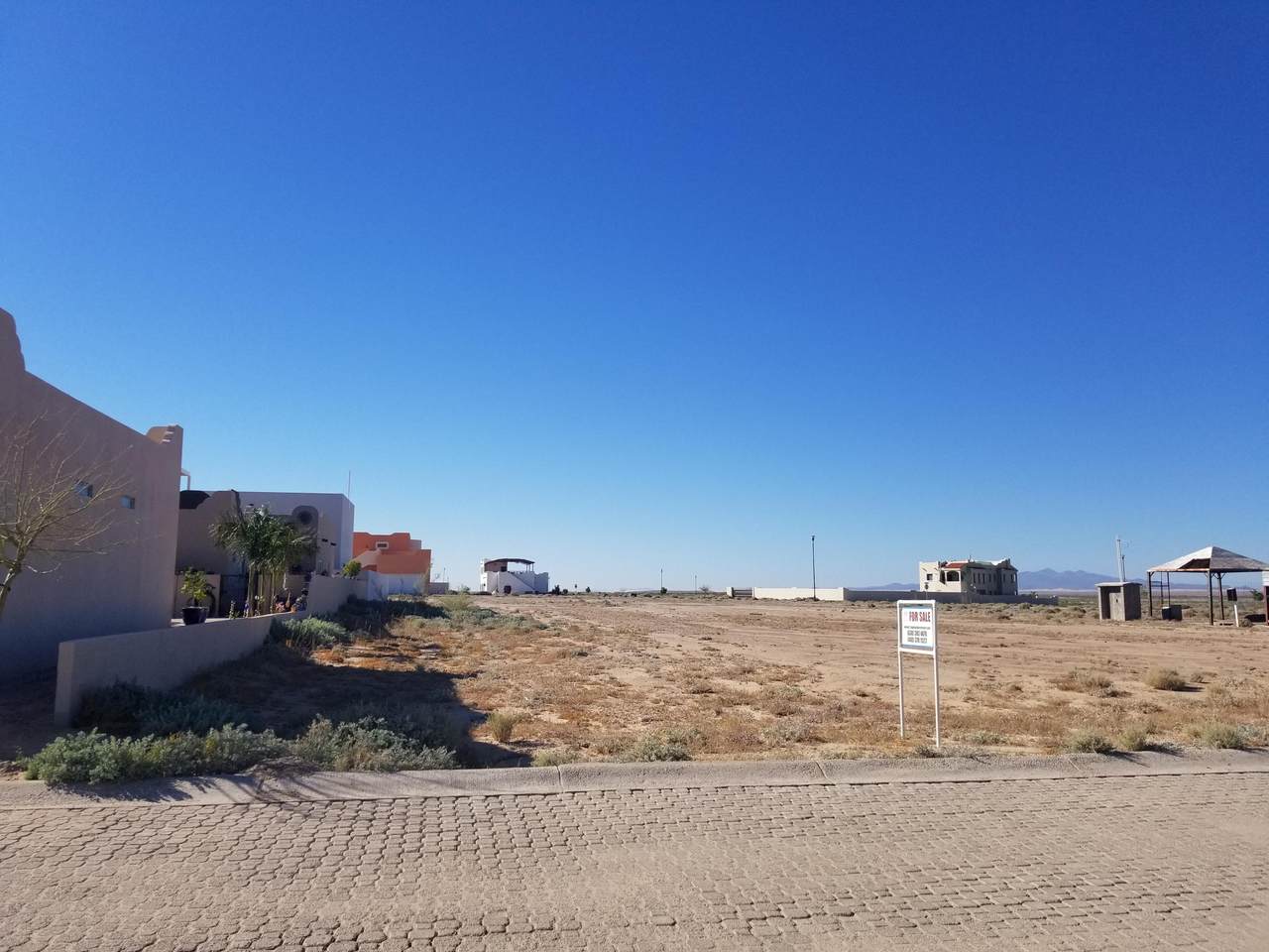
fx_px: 953
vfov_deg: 53.1
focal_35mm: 26
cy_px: 476
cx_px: 634
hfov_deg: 67.3
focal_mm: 4.25
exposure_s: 1/4096
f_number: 1.7
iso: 50
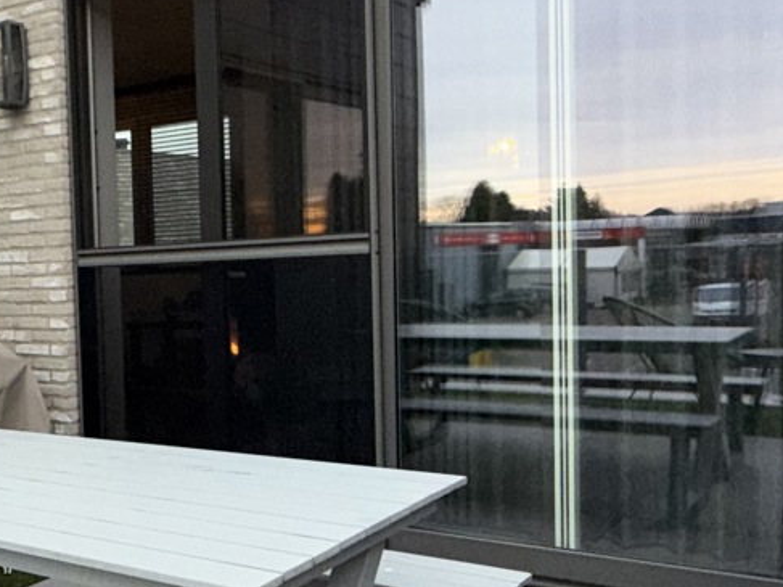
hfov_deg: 37.0
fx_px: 1040
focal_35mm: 46
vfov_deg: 31.5
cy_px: 330
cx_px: 3
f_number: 2.2
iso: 100
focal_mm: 2.22
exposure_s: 1/100
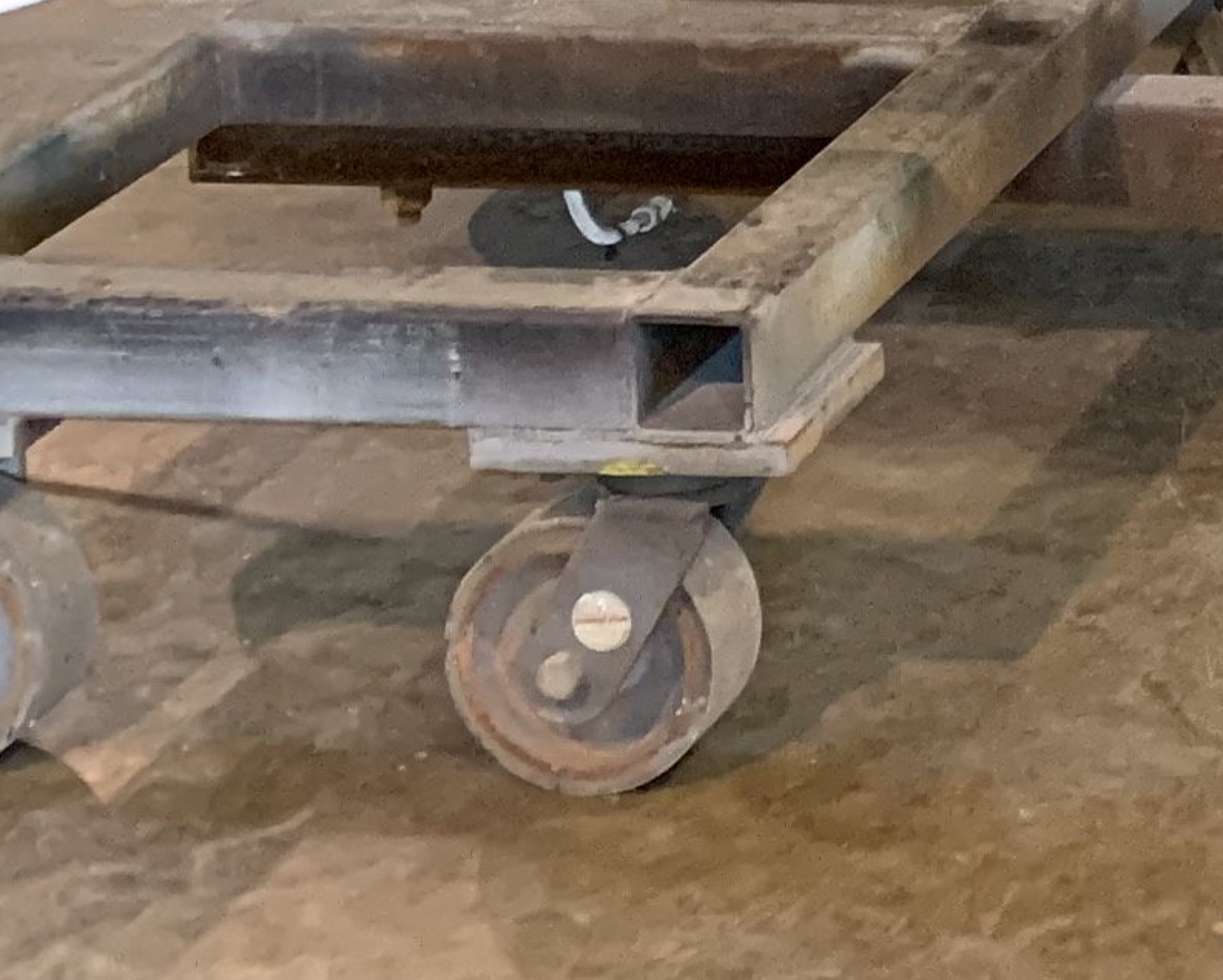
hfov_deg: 12.9
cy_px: -1151
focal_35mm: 129
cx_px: 2497
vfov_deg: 10.7
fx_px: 4671
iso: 250
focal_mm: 4.25
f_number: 1.8
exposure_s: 1/40
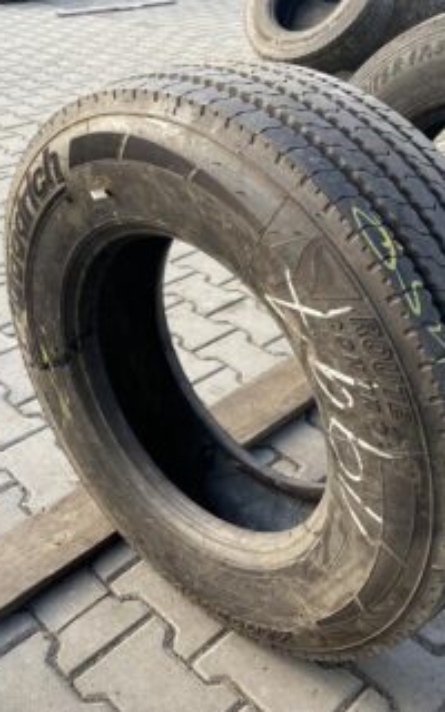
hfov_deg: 34.4
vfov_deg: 52.7
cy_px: 357
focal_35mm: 37
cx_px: 234
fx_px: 718
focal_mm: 4.25
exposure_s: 1/122
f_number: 1.8
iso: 40
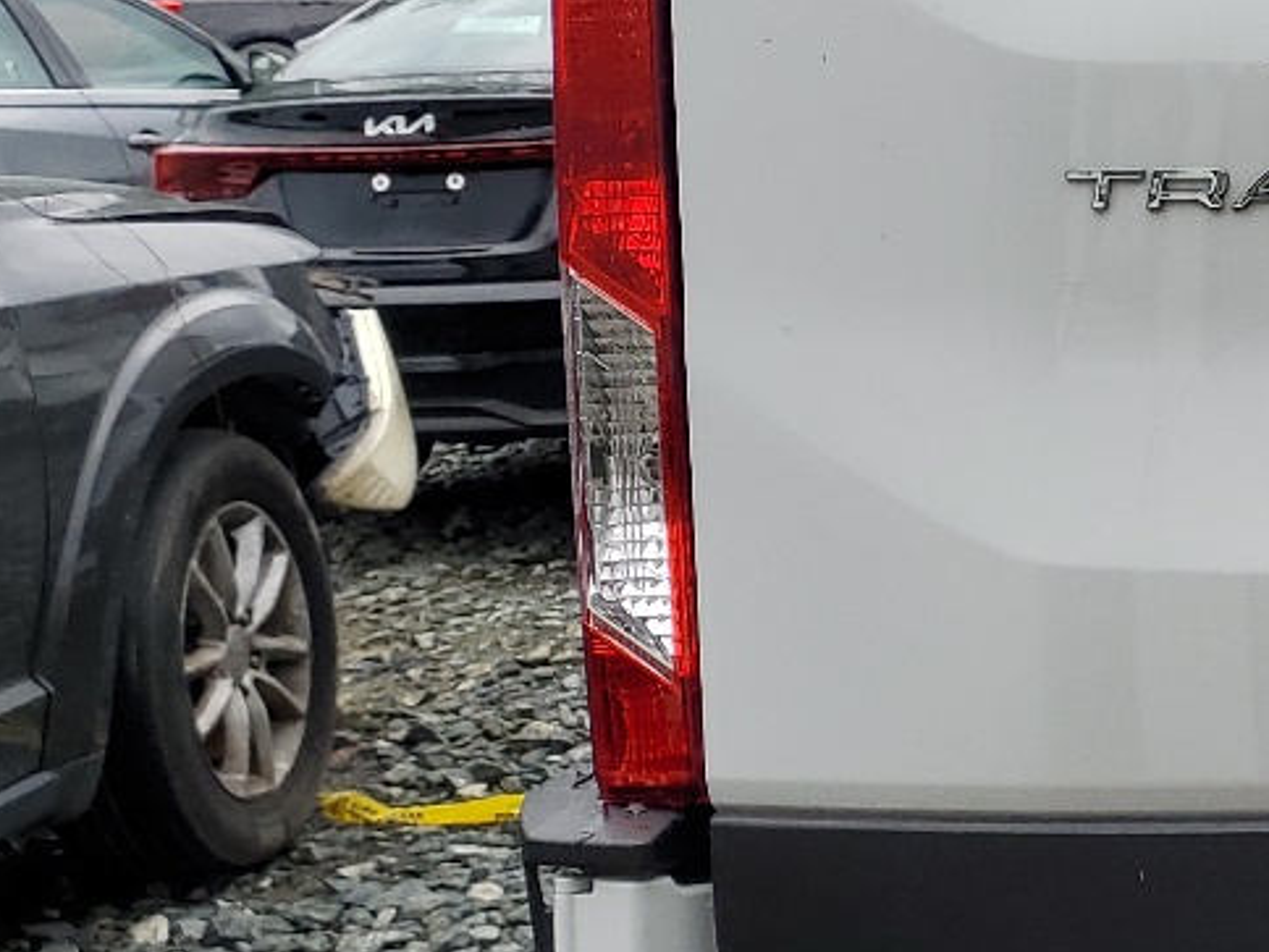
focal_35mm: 86
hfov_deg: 19.8
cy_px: 309
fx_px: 3153
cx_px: 1888
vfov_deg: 17.1
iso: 50
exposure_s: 1/1667
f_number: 1.5
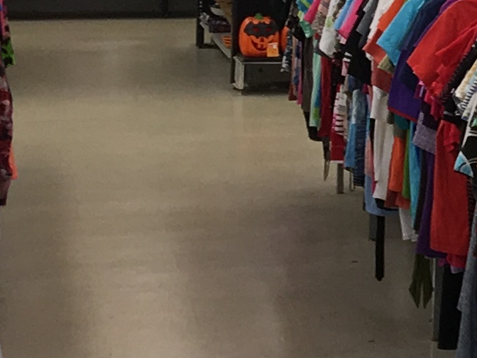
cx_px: 1065
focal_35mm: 174
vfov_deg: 8.4
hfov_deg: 10.2
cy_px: -132
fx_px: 2398
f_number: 2.2
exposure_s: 1/40
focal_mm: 4.15
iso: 25
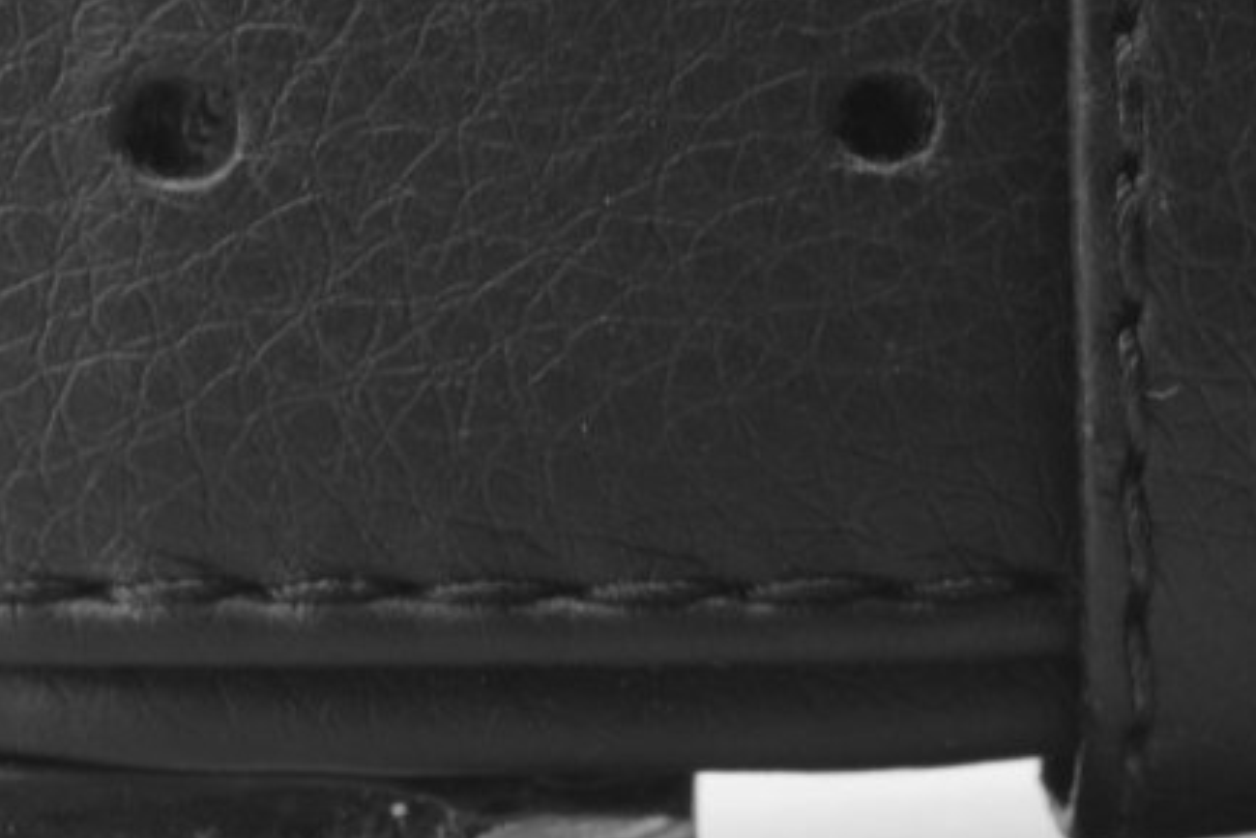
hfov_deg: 2.8
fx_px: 25382
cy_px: -322
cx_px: 1015
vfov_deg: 1.9
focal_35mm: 727
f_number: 10
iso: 100
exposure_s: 1/160
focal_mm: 105
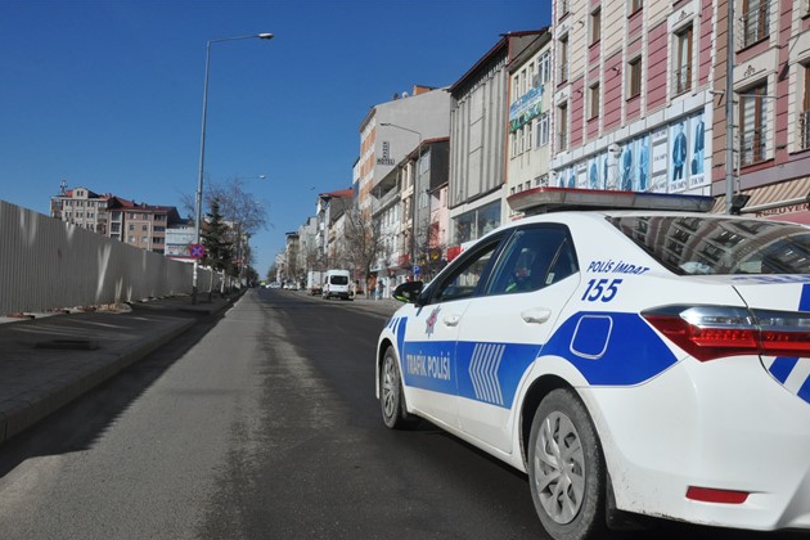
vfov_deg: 38.9
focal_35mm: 34
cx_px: 404
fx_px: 765
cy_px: 275
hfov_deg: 55.8
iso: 800
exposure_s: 1/800
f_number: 14
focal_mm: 22
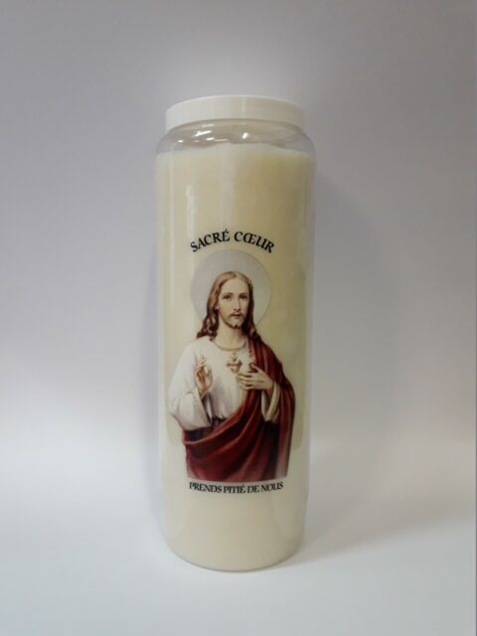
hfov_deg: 51.4
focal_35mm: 27
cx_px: 238
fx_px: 496
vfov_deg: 65.3
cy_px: 318
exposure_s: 1/33
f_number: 1.9
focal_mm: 3.6
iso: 200
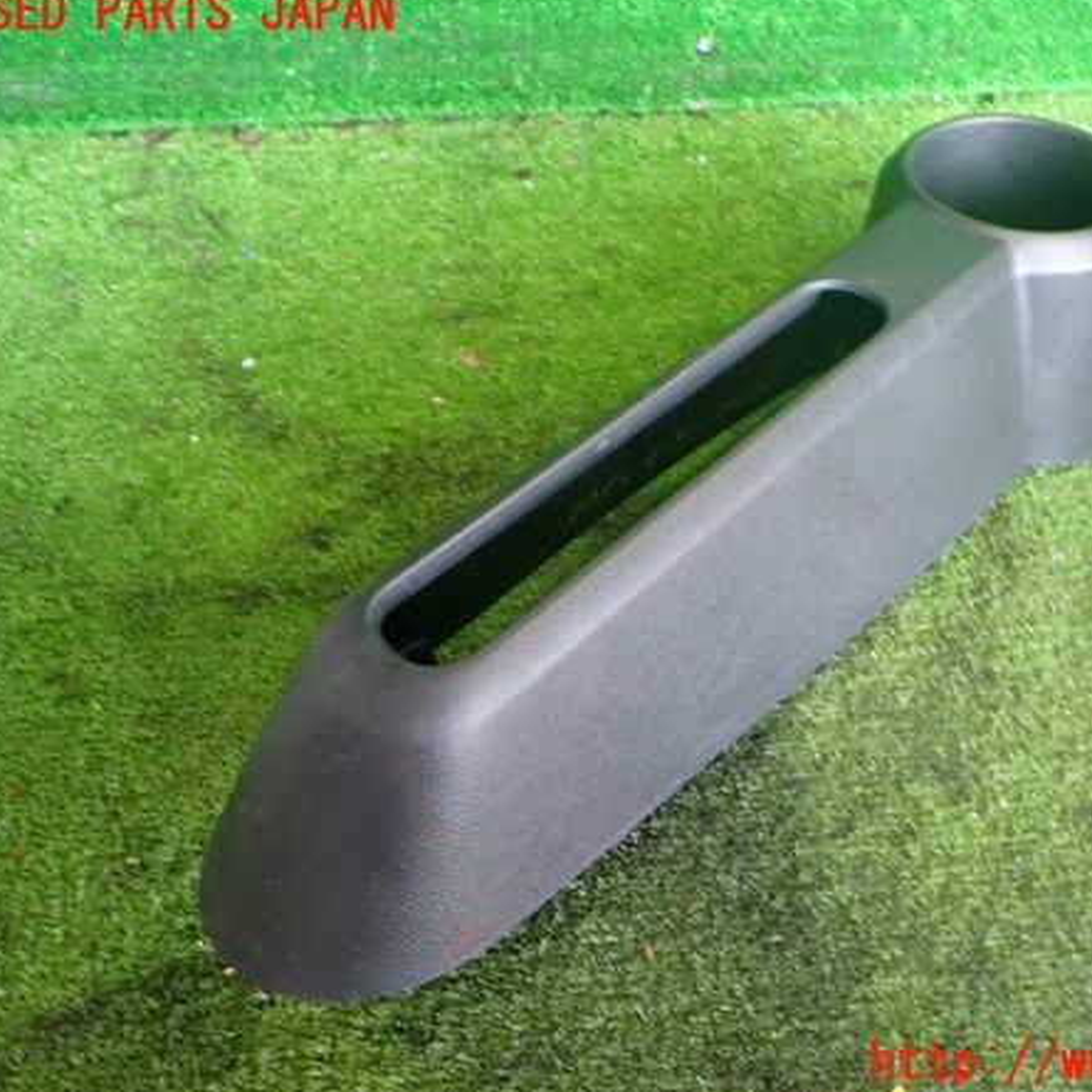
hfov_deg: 45.6
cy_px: 539
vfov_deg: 46.0
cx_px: 687
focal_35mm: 36
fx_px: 1285
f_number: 2.3
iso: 250
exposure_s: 1/30
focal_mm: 5.4
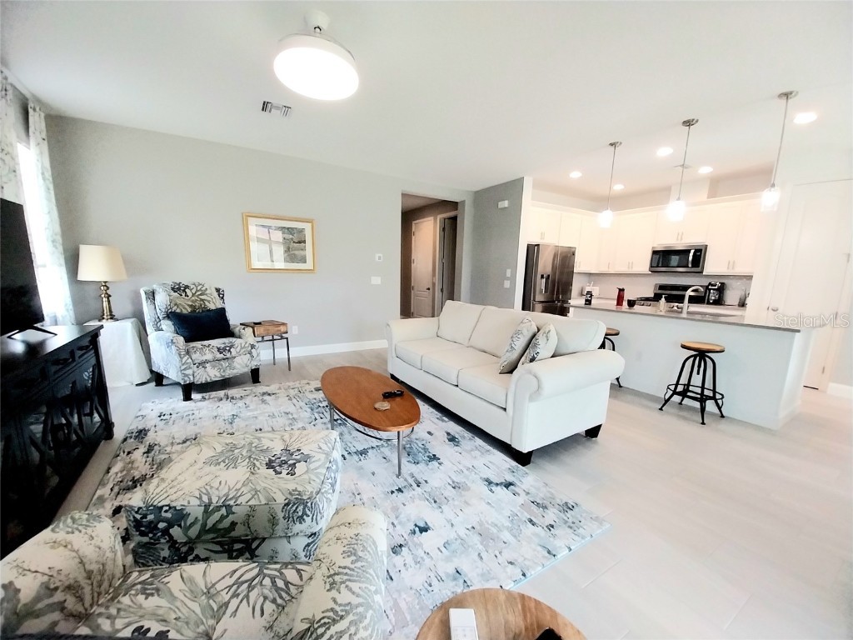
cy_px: 320
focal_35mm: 13
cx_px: 426
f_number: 2.2
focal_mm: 1.13
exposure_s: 1/60.2
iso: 200
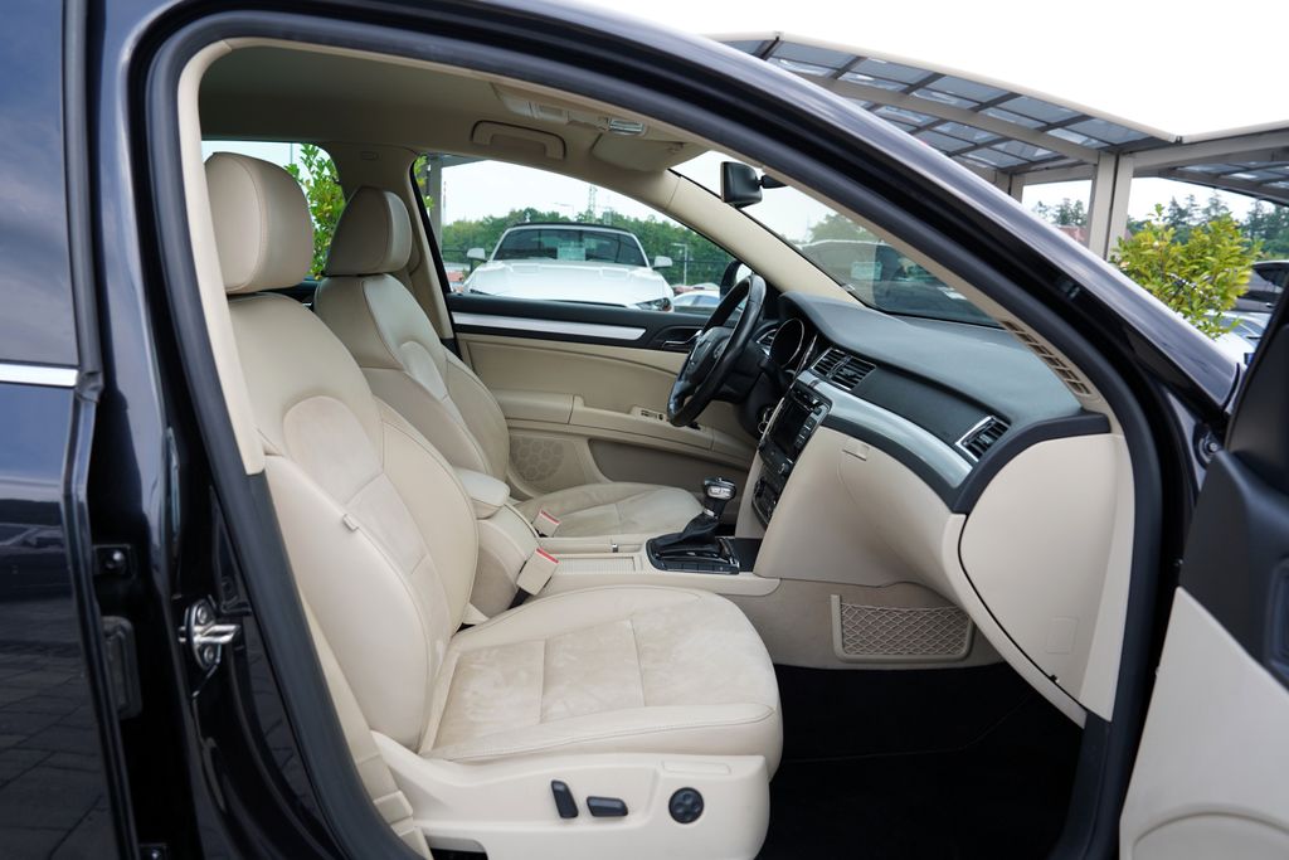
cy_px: 430
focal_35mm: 24
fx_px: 859
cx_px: 644
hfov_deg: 73.7
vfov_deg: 53.1
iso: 100
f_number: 5.6
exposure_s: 1/125
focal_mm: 24
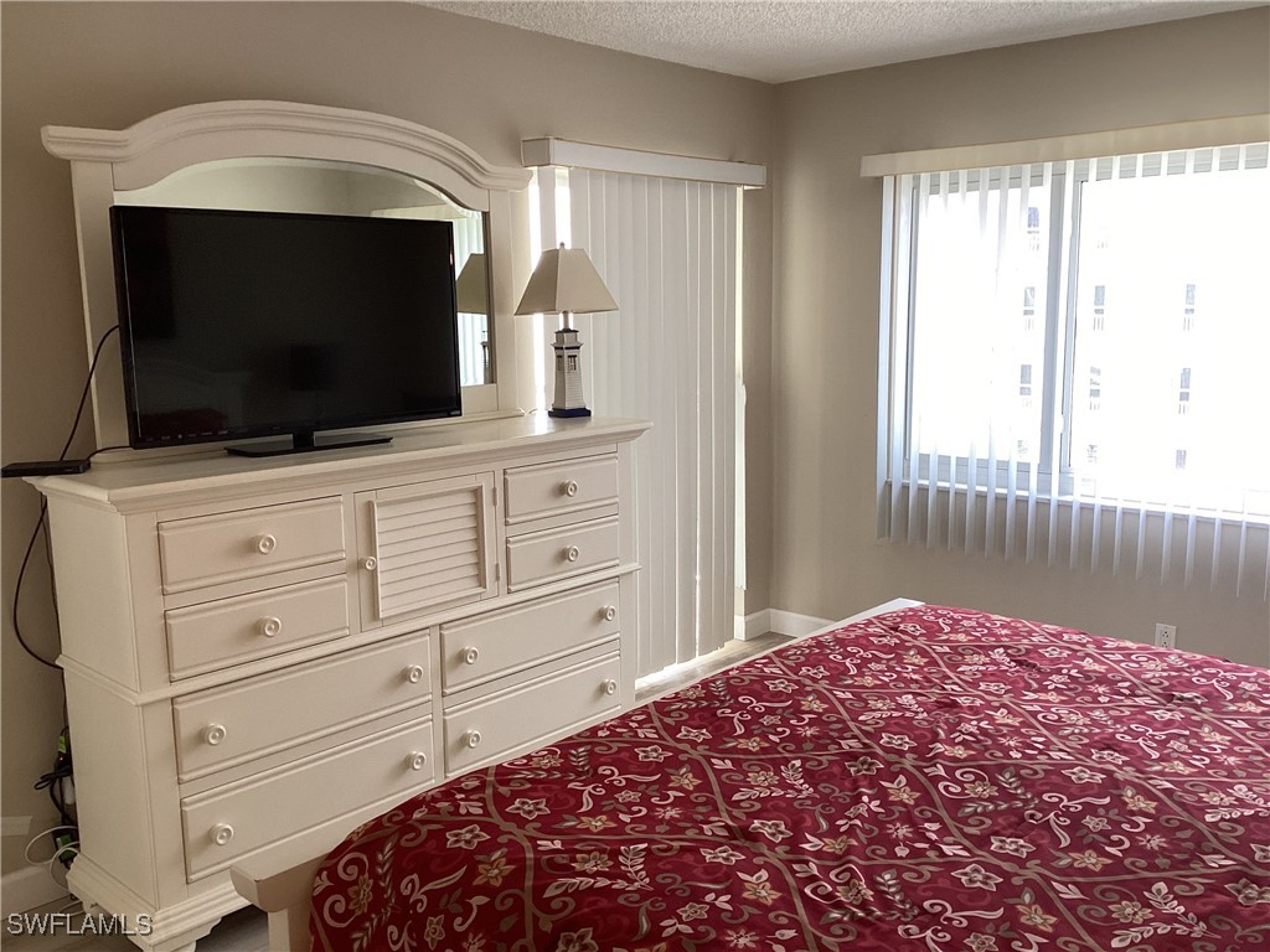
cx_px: 635
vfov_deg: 45.4
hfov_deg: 58.4
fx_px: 1137
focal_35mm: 31
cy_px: 476
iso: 64
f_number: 2.4
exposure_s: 1/60
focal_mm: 3.3
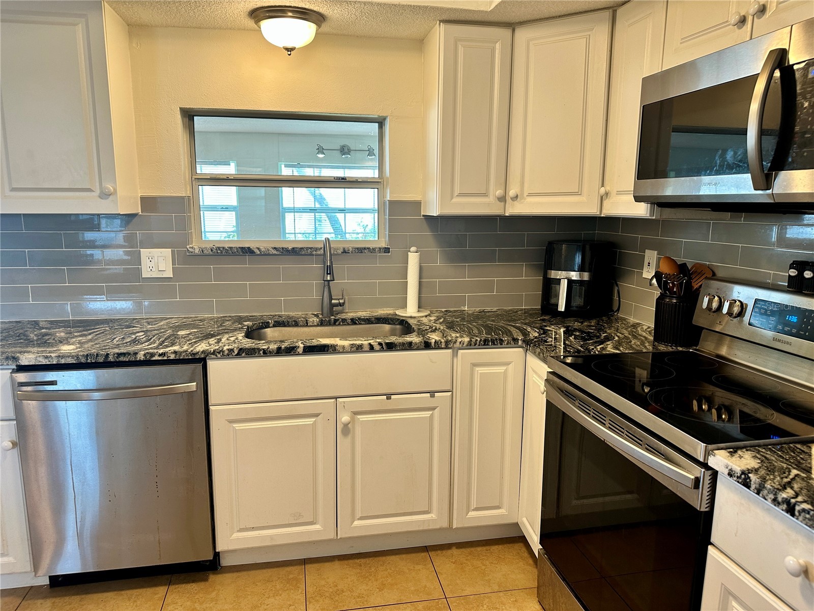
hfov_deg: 71.6
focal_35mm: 24
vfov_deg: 56.8
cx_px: 407
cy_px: 306
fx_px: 564
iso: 125
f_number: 1.78
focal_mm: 6.86
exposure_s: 1/60
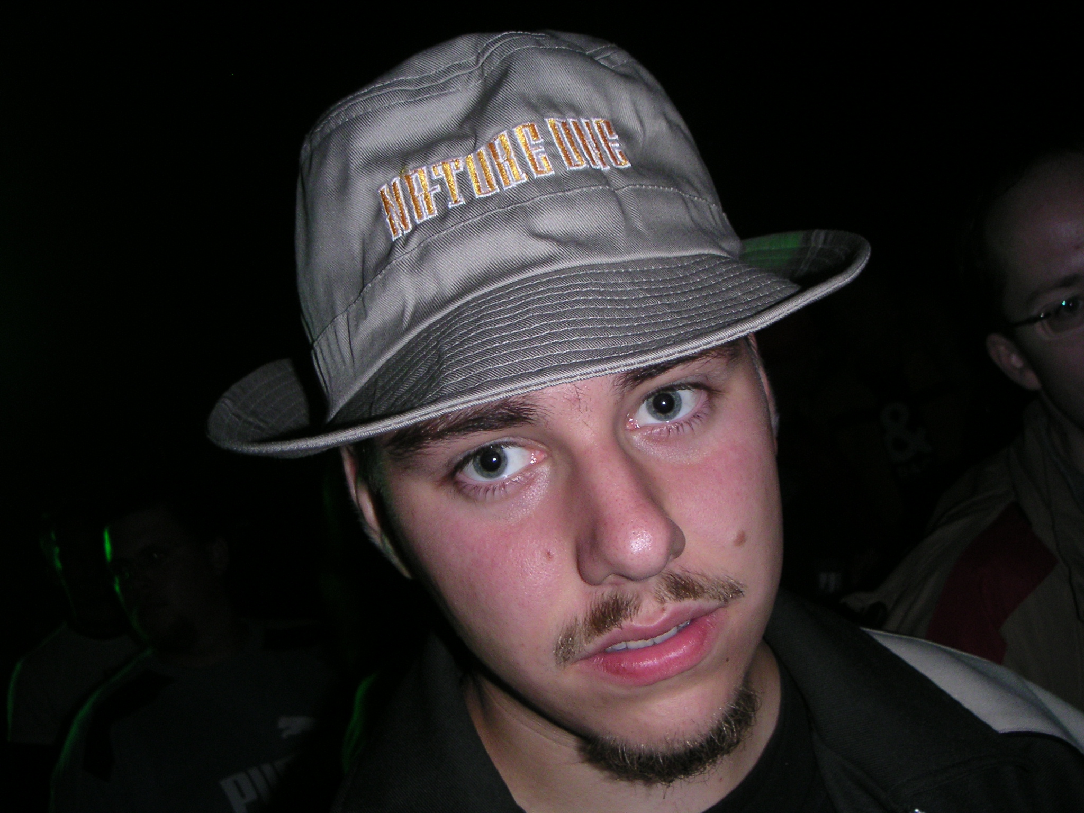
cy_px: 406
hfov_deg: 49.0
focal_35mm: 38
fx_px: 1190
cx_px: 542
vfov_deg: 37.7
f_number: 6.7
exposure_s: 1/45
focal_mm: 6
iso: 100
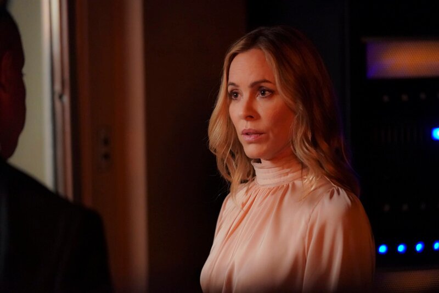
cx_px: 220
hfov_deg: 18.0
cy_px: 146
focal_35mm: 114
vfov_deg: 12.0
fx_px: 1390
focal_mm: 114
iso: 10000
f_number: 2.8
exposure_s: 1/100
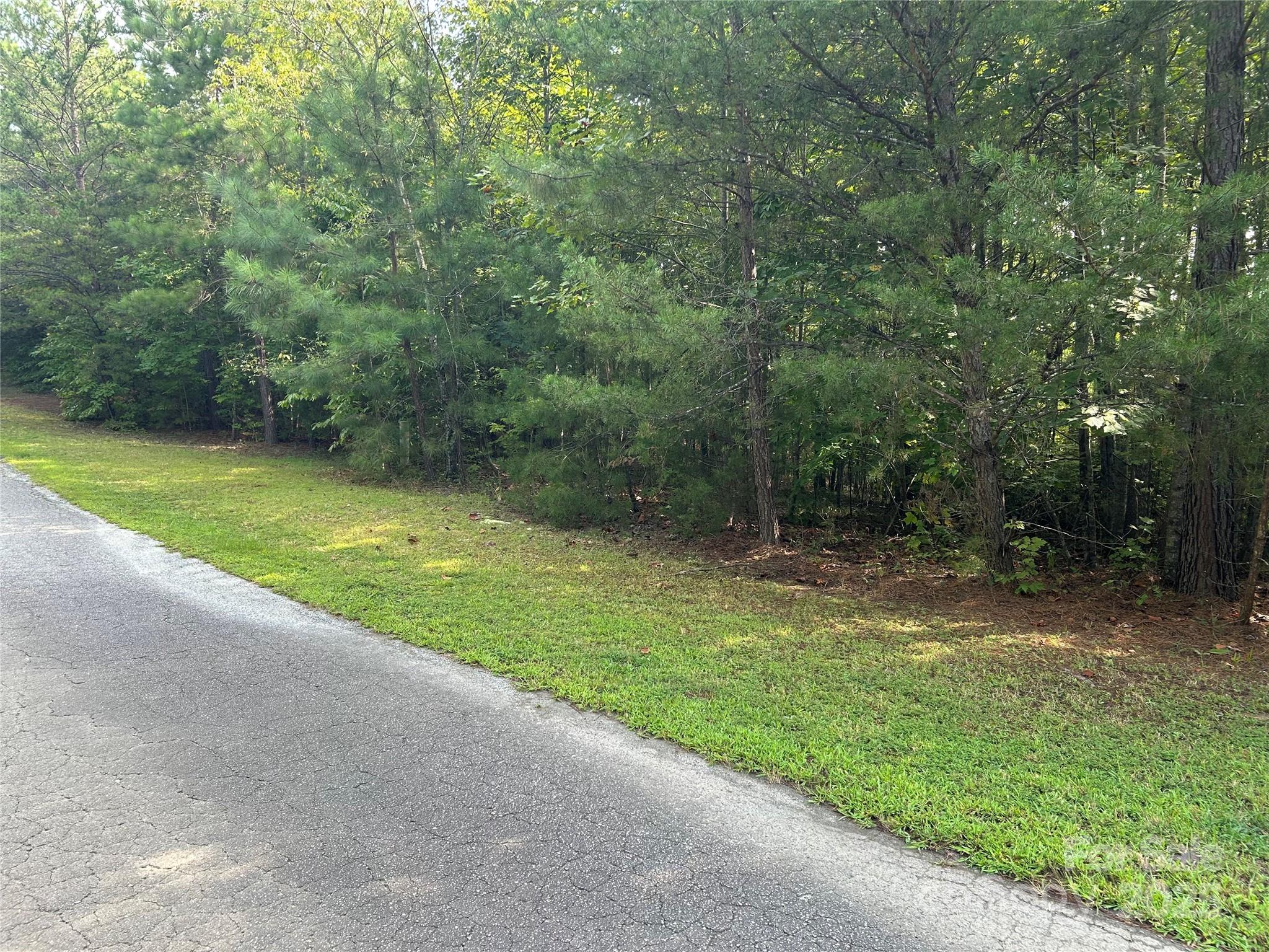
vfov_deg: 53.1
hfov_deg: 67.3
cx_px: 634
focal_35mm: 26
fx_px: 953
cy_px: 476
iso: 32
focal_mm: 5.7
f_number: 1.5
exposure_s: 1/134
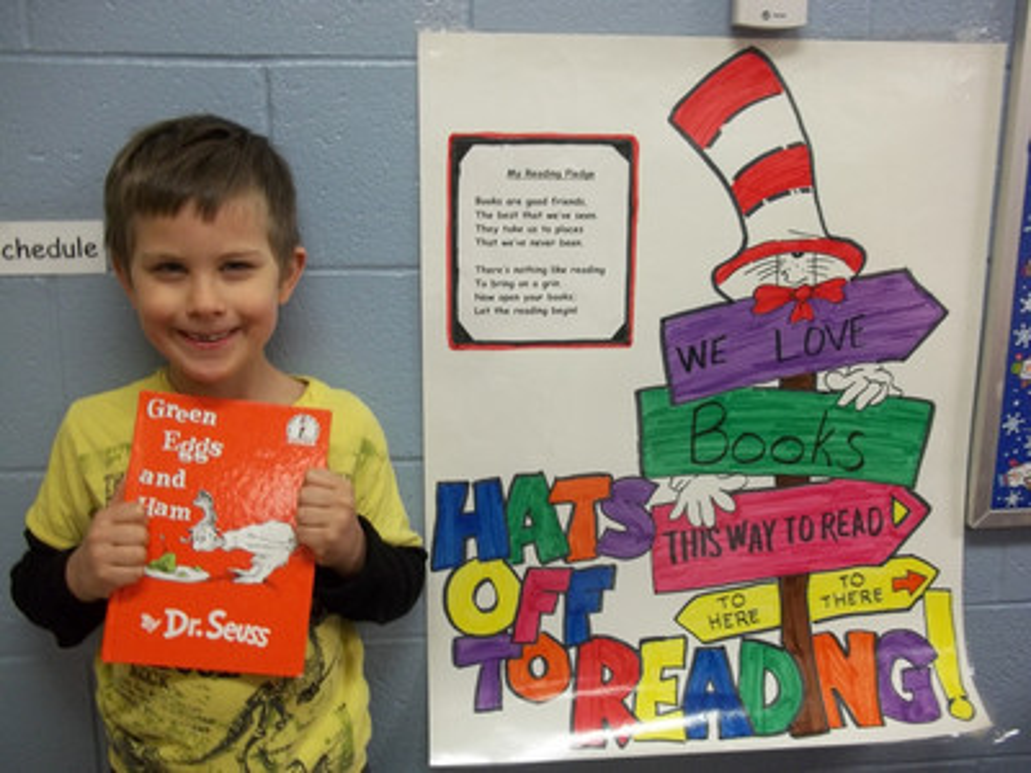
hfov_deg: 51.4
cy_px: 386
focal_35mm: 36
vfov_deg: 39.7
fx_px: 1072
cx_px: 516
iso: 160
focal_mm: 6.5
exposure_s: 1/20
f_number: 3.1
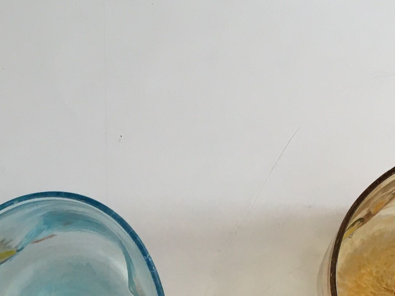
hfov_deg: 21.0
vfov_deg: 15.1
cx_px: 132
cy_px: 390
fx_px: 1061
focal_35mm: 93
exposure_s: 1/33
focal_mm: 4.15
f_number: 2.2
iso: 40
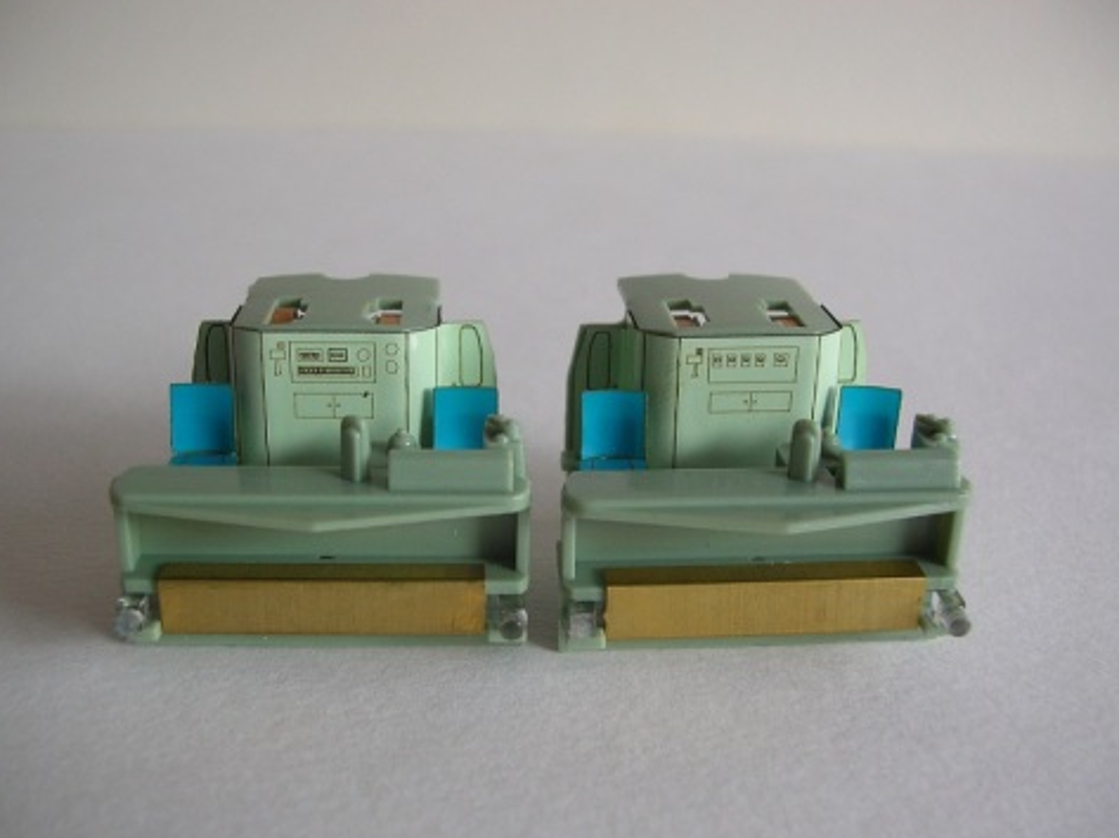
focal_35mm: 37
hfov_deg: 50.2
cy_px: 433
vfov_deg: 38.6
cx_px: 563
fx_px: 1195
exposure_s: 1/32.4
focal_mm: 5.8
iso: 50
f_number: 2.8
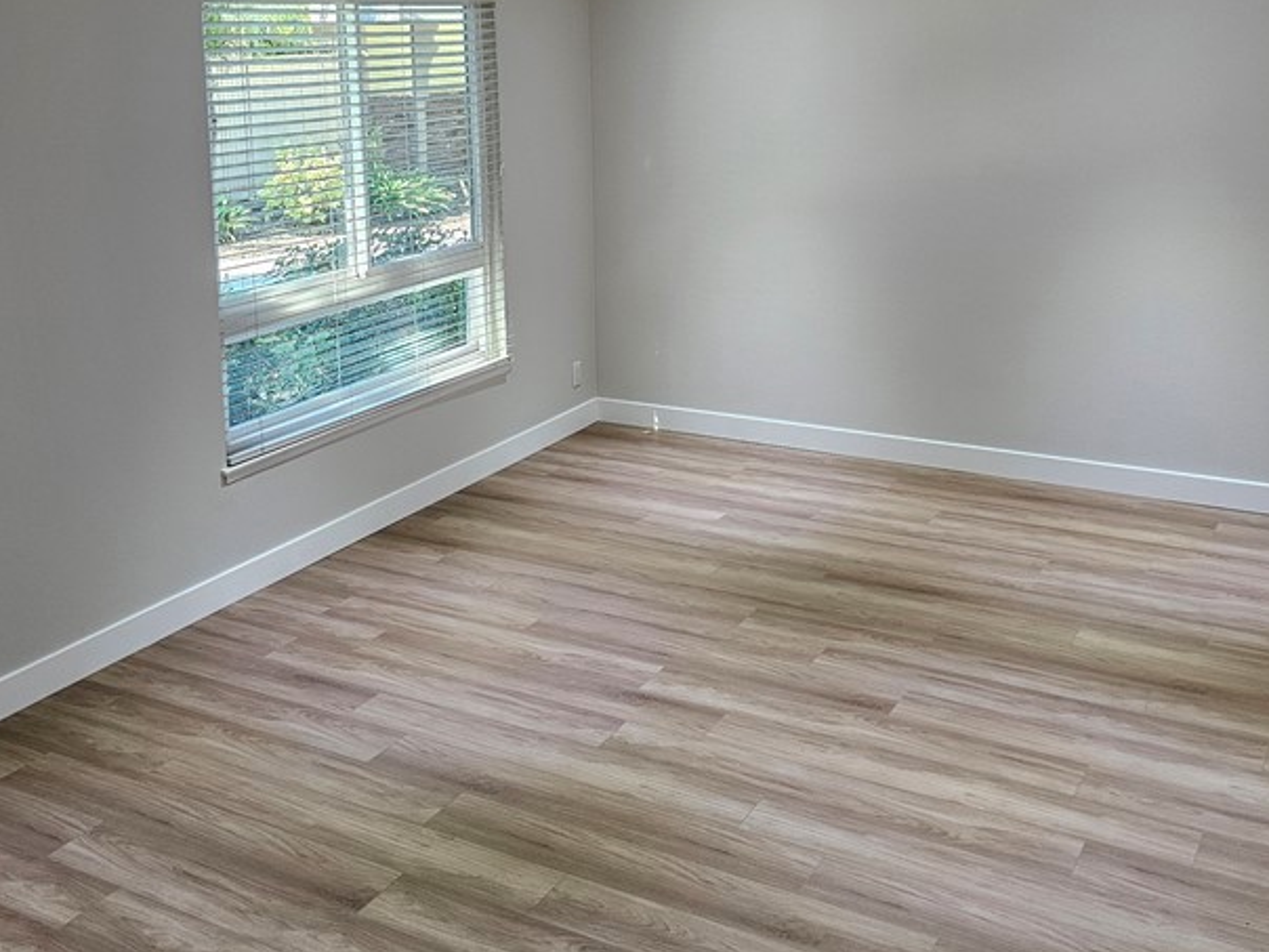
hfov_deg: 47.6
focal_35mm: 39
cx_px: 521
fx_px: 1430
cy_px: 250
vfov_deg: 36.1
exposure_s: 1/120
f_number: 1.7
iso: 200
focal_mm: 6.3
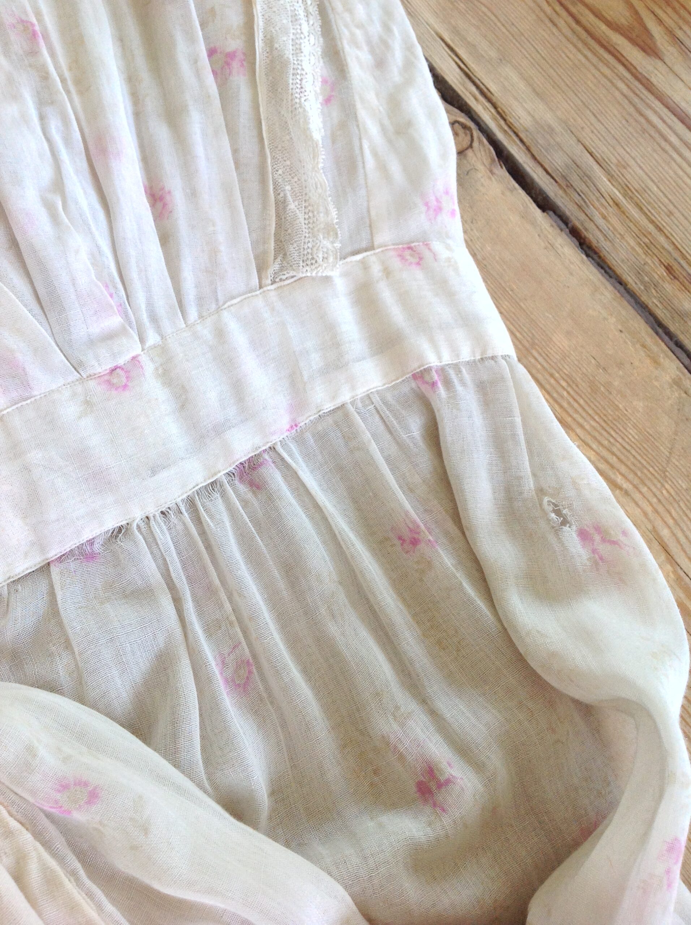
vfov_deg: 52.7
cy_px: 462
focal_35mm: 35
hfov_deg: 40.6
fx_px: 934
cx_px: 346
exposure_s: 1/120
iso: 80
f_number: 2.4
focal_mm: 4.28
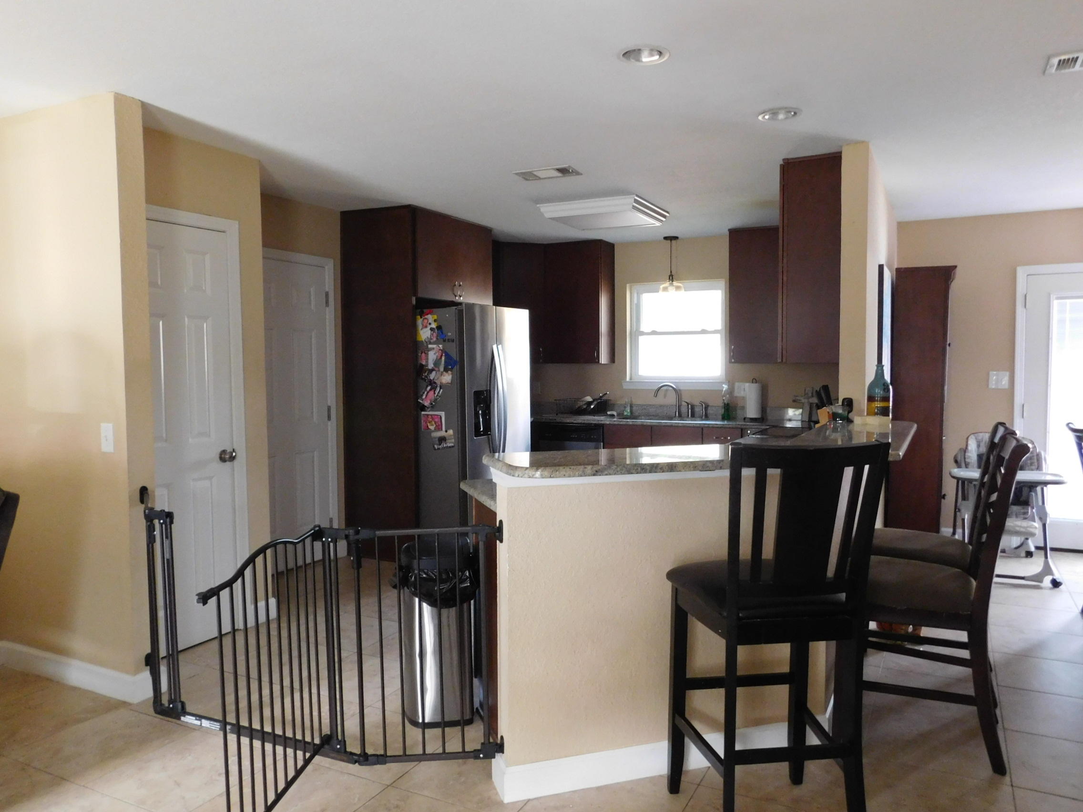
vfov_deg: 54.9
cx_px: 542
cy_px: 406
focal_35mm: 25
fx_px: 782
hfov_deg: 69.4
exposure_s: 1/13
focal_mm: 4.5
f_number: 3.1
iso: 400
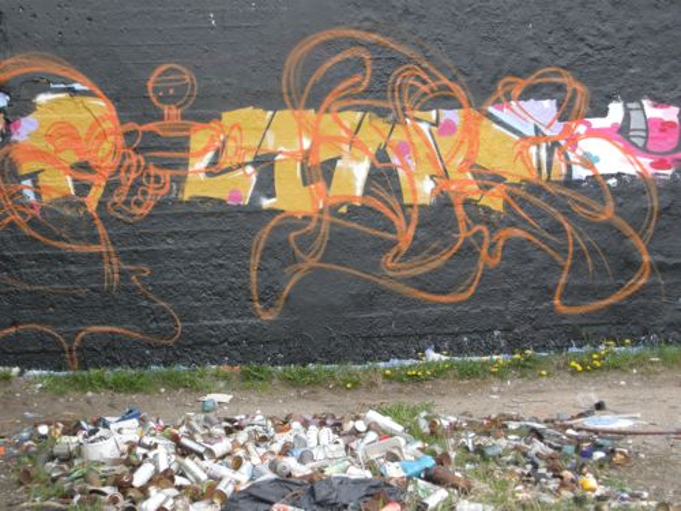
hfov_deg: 19.4
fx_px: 1987
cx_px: 340
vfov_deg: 14.6
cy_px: 256
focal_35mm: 101
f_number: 4.7
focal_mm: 21.5
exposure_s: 1/89.6
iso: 64
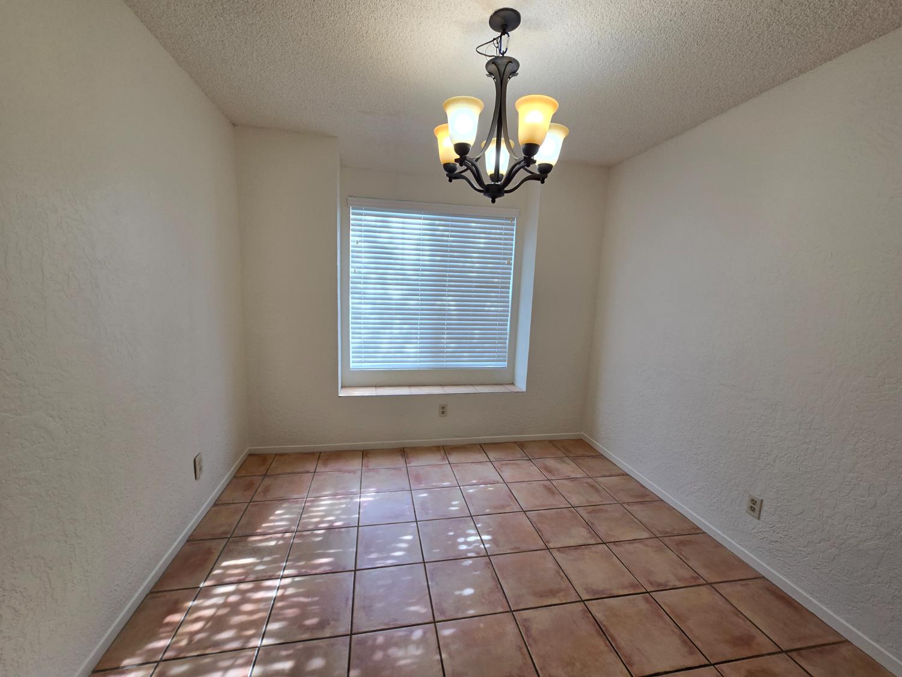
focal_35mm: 13
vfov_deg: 89.9
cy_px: 338
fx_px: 339
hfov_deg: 106.2
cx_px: 451
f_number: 2.2
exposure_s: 1/120
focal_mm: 2.2
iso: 64
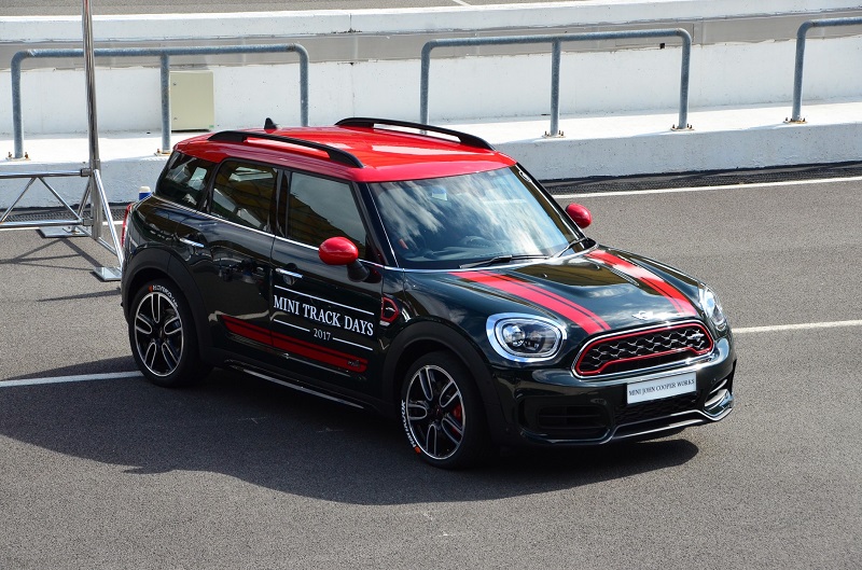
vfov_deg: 11.4
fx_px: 2866
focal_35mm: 120
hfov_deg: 17.1
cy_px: 285
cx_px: 431
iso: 800
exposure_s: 1/1250
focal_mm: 80
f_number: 9
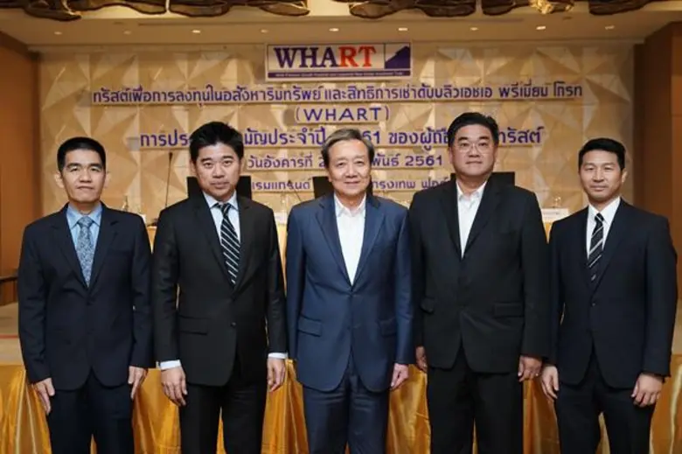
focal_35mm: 41
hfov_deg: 47.4
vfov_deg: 32.6
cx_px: 341
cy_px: 227
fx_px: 776
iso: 2000
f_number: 3.5
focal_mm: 41
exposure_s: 1/200
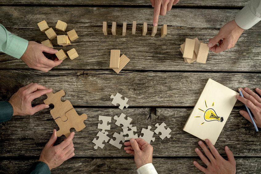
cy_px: 87
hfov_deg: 54.4
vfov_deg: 37.9
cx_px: 130
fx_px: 254
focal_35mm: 35
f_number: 9
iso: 100
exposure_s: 1/160
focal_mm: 35
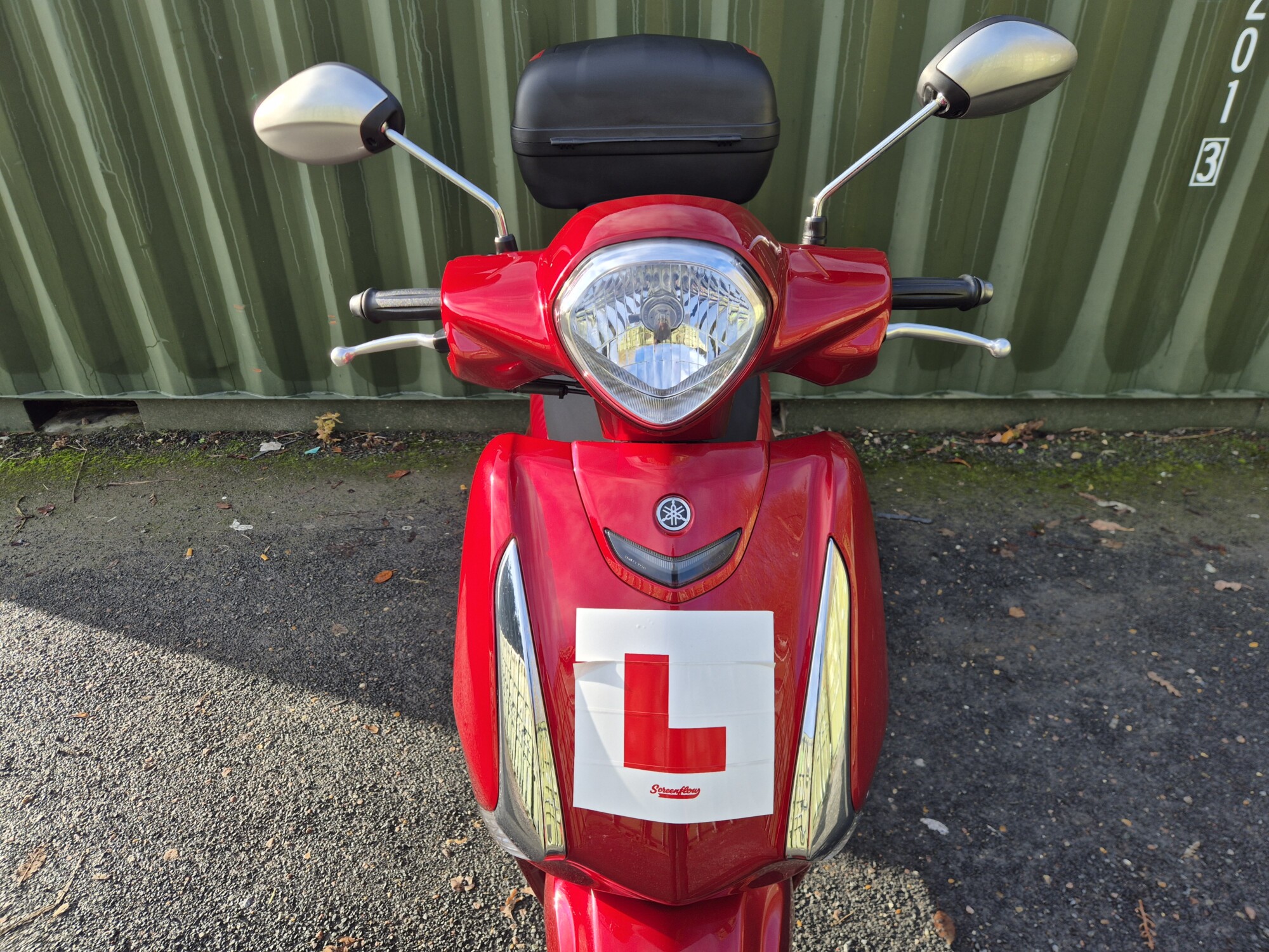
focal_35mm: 23
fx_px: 843
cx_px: 634
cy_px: 476
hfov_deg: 73.9
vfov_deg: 58.9
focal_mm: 5.4
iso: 25
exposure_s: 1/464
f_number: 1.8
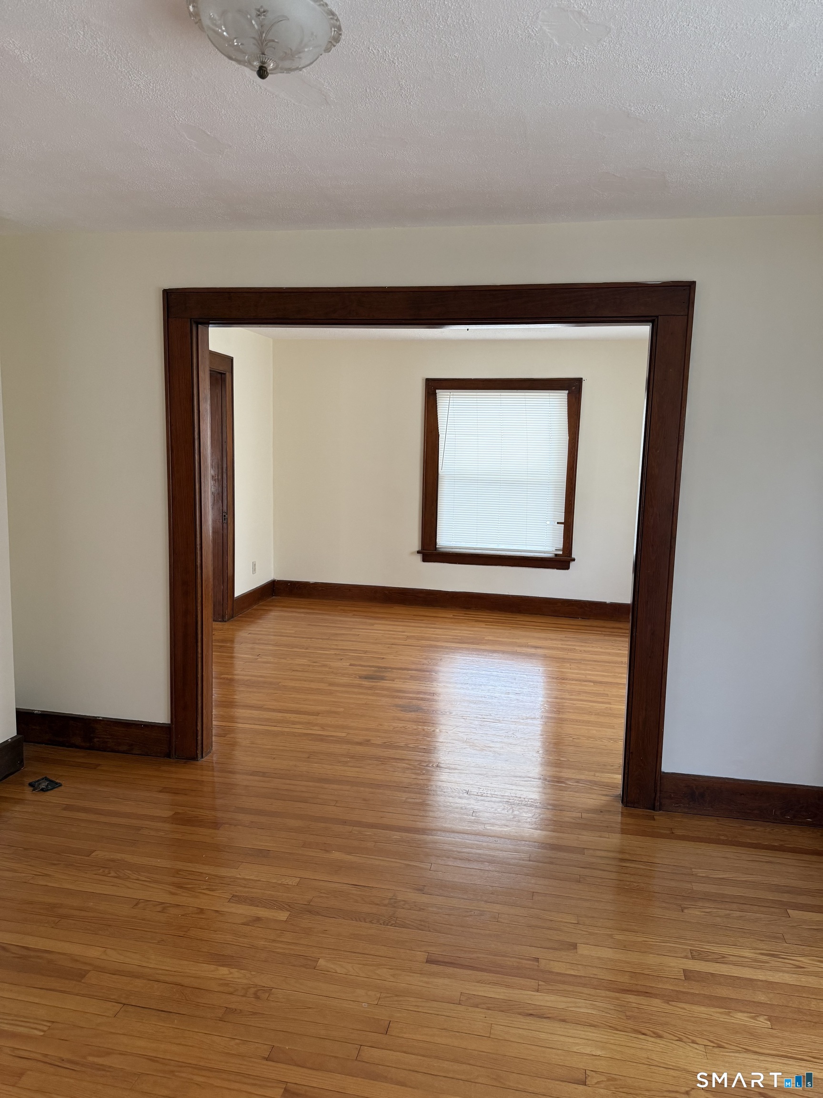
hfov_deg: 56.8
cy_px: 549
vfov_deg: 71.6
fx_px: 761
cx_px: 412
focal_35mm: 24
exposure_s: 1/73
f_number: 1.78
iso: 200
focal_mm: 6.76
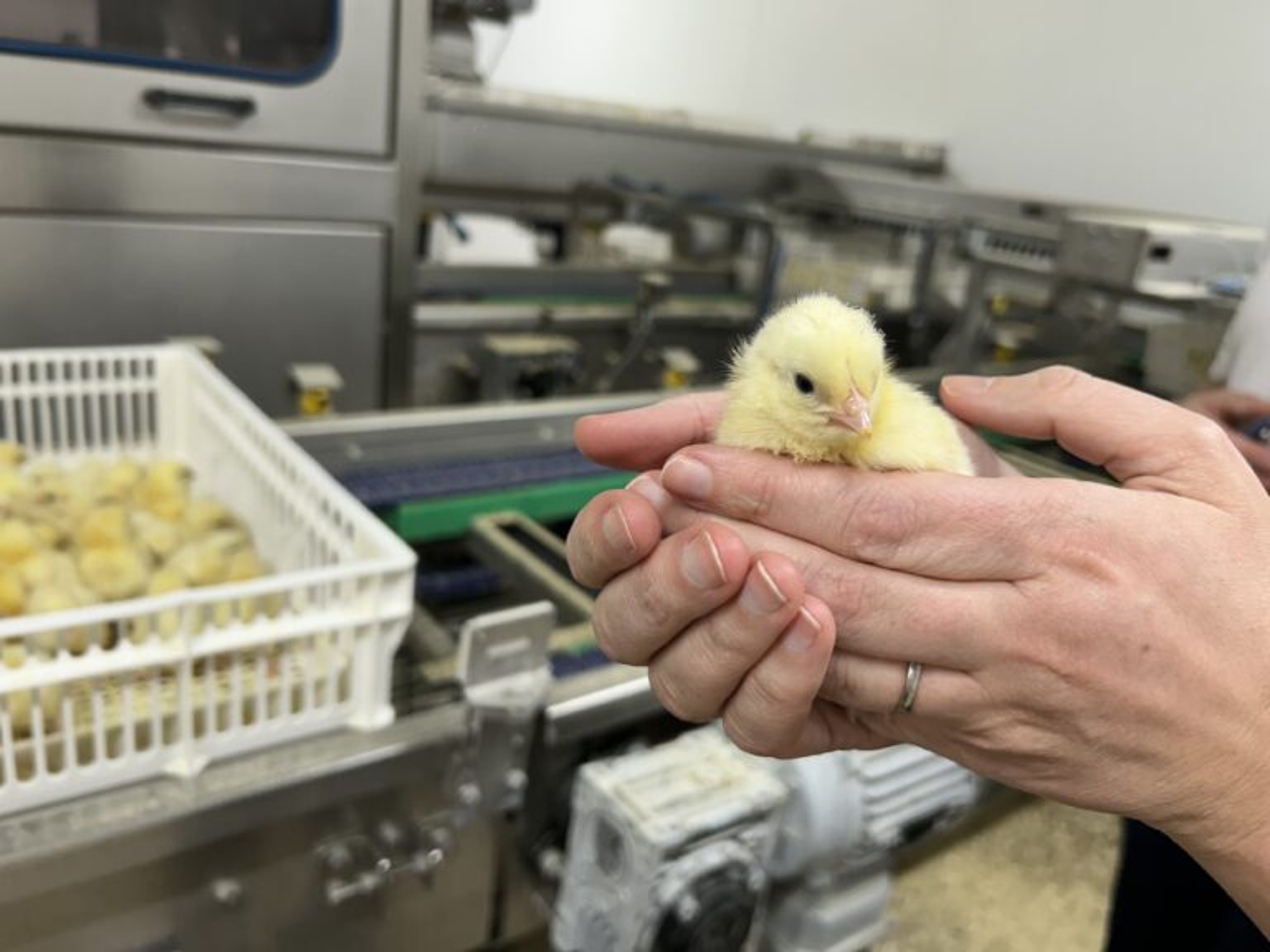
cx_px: 635
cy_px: 476
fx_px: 954
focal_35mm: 26
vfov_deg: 53.1
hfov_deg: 67.3
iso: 100
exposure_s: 1/100
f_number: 1.5
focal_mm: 5.7
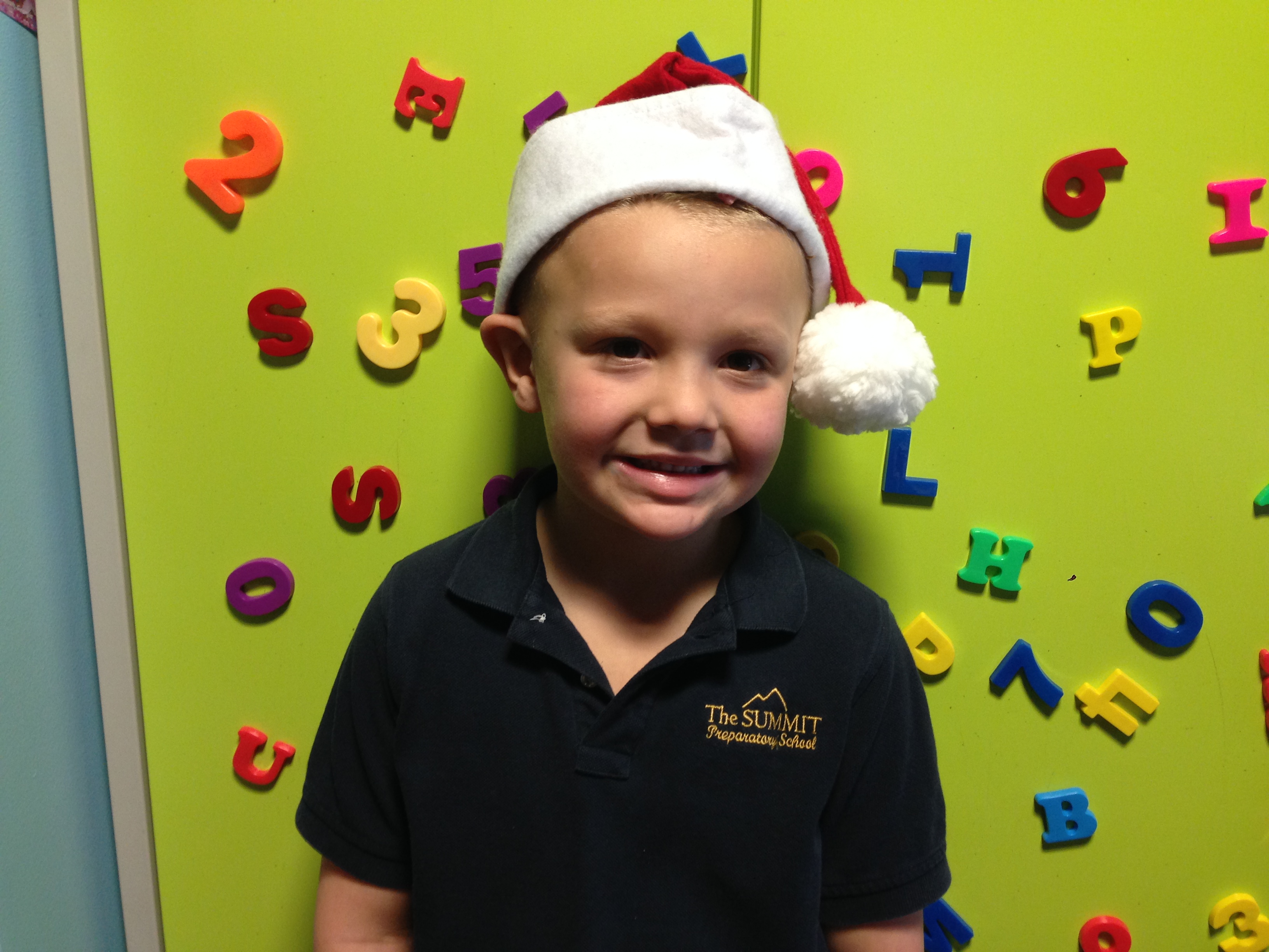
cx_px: 634
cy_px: 476
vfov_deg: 42.9
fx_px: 1210
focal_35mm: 33
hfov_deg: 55.4
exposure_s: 1/20
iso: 125
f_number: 2.4
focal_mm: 4.12
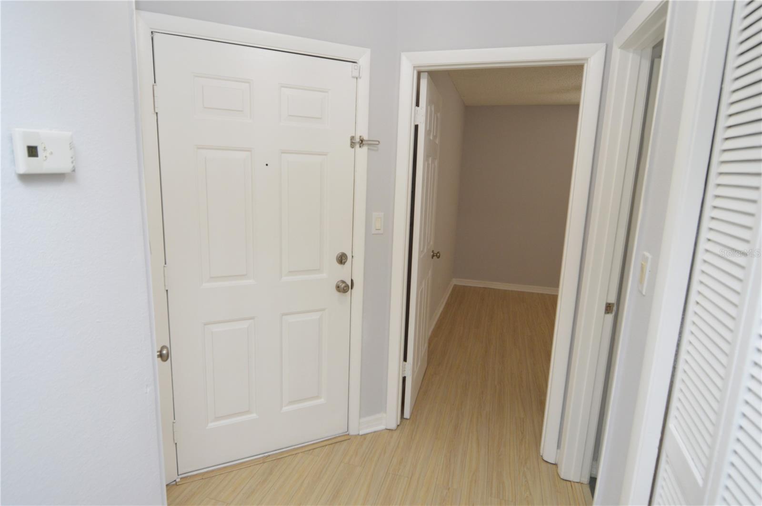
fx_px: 381
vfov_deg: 67.3
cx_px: 381
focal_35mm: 18
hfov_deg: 90.1
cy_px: 253
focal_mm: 12
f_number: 4.5
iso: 400
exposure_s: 1/80
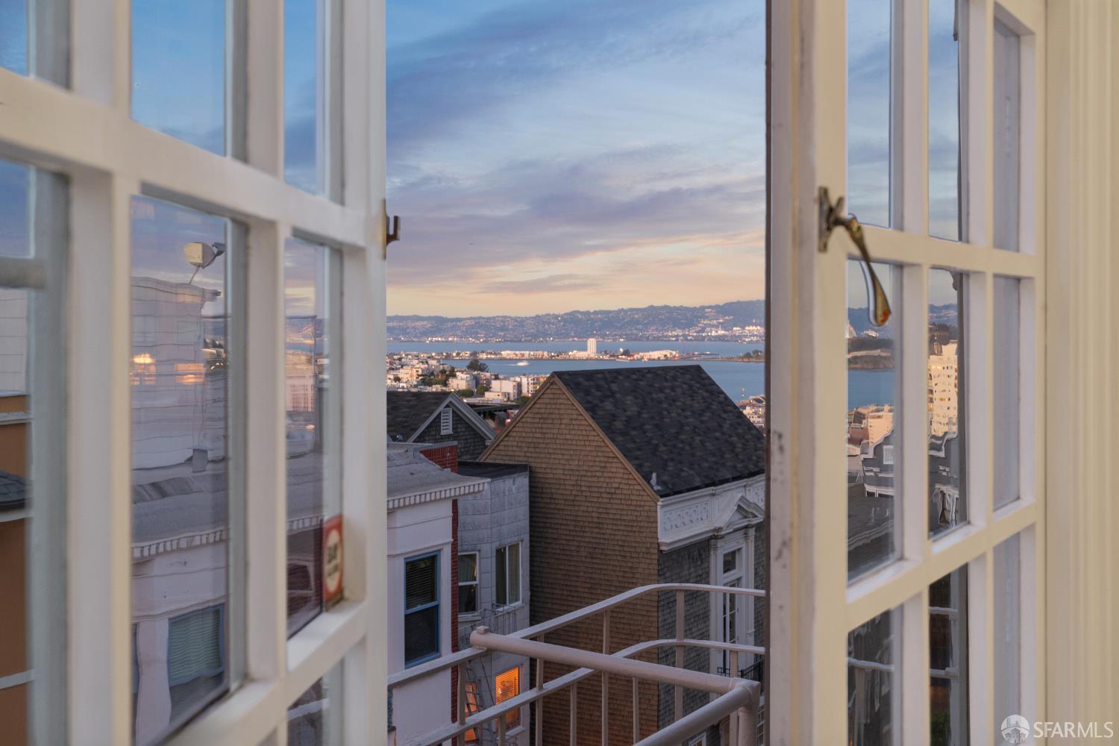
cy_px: 373
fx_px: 1212
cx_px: 560
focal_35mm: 39
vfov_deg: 34.2
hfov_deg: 49.6
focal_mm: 39
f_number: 10
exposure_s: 1/1.25
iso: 400
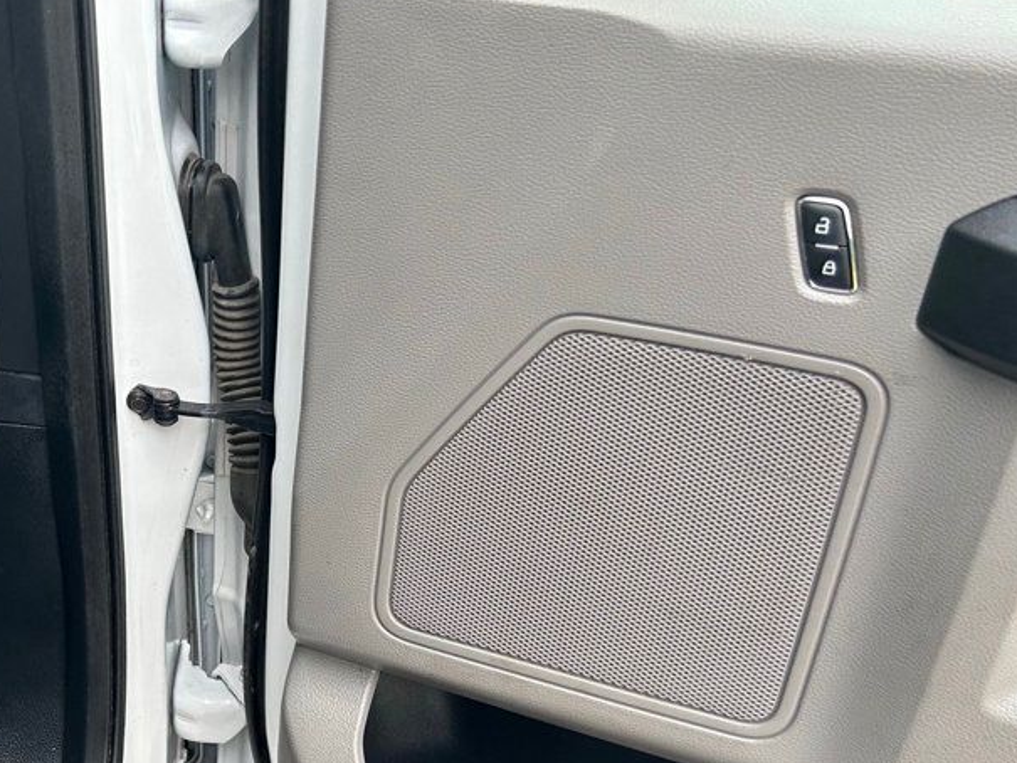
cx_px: 165
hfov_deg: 40.7
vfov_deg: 32.7
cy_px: 494
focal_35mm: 44
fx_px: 1293
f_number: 1.5
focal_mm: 5.7
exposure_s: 1/121
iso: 64
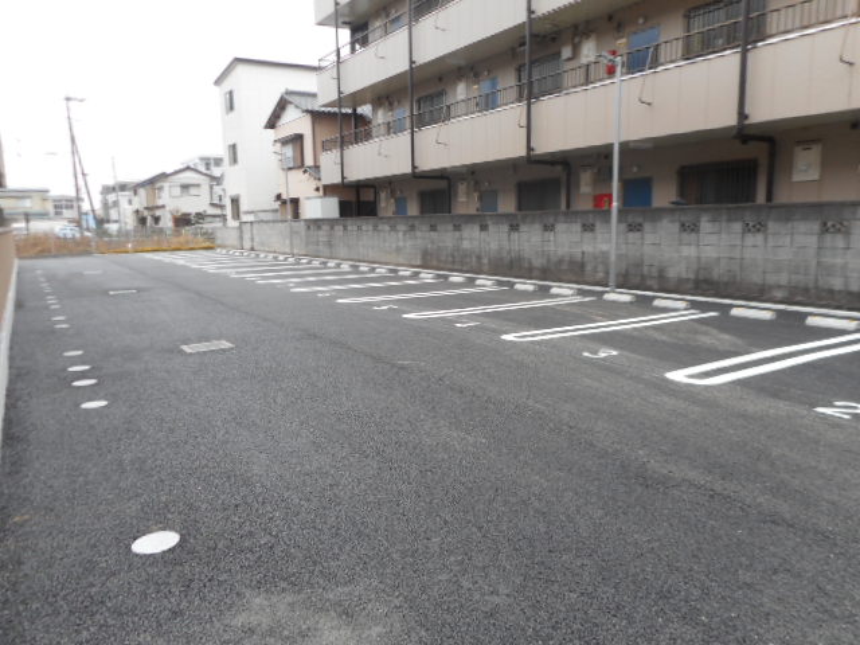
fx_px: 621
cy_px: 322
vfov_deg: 54.9
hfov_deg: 69.4
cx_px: 430
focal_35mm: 25
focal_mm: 4.5
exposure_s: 1/30
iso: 80
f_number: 3.7
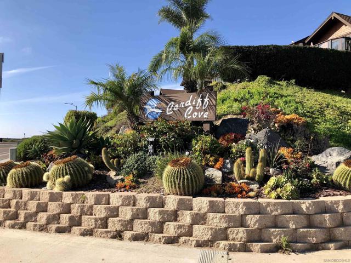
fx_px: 284
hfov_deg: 63.4
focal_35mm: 28
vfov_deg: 49.7
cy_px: 132
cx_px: 176
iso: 20
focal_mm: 3.99
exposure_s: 1/1372
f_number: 1.8
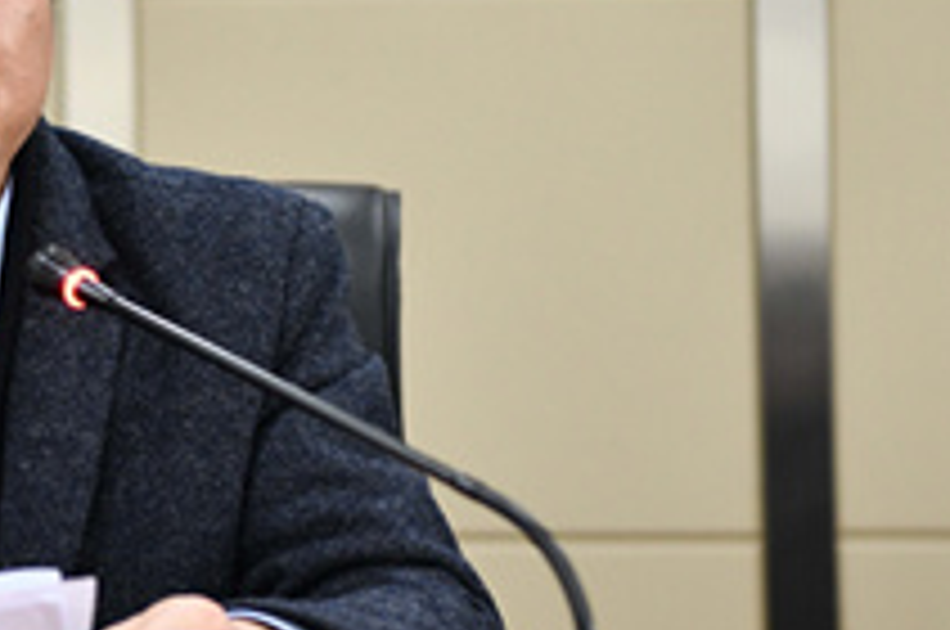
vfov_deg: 8.2
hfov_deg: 12.2
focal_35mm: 166
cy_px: 146
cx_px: -23
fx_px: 4374
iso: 1600
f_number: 4
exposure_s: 1/60
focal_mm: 70
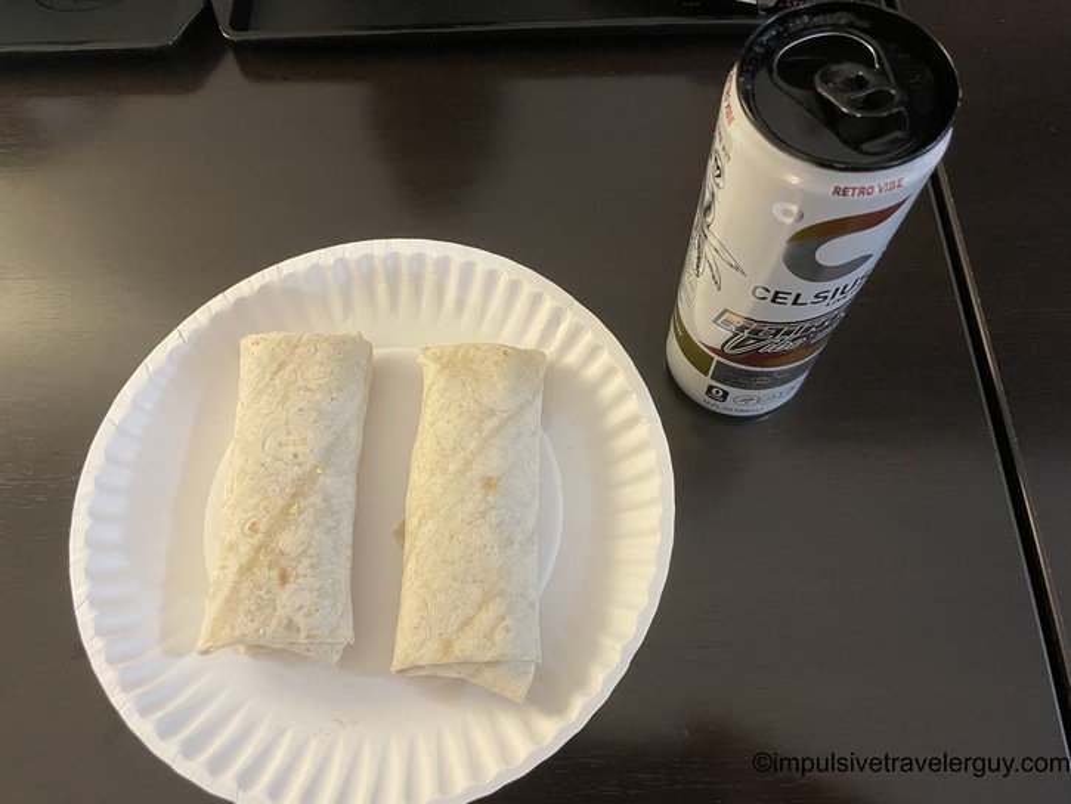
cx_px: 536
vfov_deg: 53.1
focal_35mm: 26
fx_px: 805
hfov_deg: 67.3
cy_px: 402
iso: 500
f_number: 1.6
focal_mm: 4.2
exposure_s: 1/40
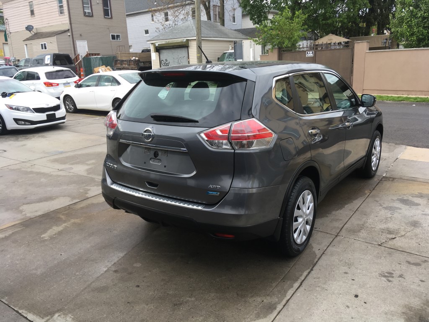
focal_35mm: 29
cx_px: 214
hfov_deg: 61.7
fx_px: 359
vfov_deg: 48.2
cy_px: 161
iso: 25
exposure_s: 1/171
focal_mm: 4.15
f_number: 2.2
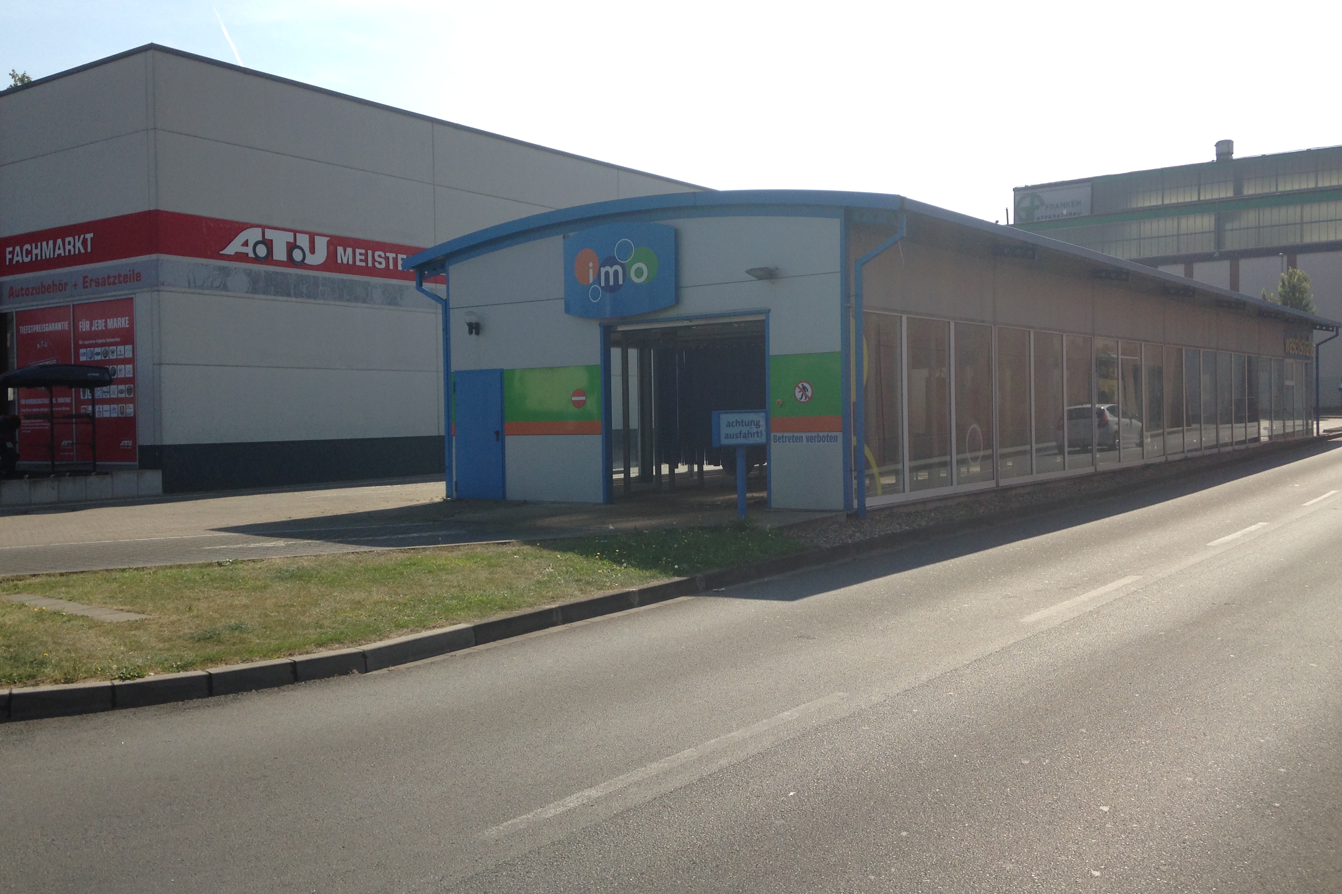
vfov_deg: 37.8
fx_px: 1305
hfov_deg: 54.4
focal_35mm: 35
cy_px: 416
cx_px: 665
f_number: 2.4
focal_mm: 4.12
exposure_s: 1/1466
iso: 50
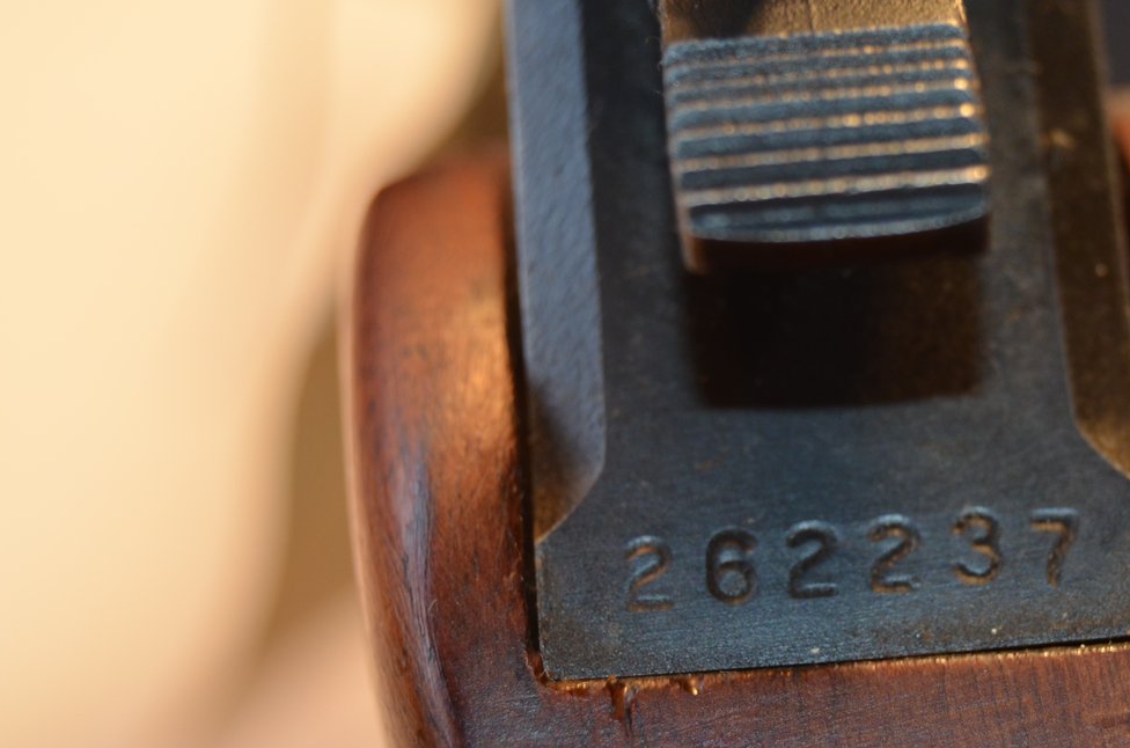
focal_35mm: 145
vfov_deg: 9.4
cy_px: 322
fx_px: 4537
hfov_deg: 14.1
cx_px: 891
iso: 400
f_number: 5.6
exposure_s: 1/100
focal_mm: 55
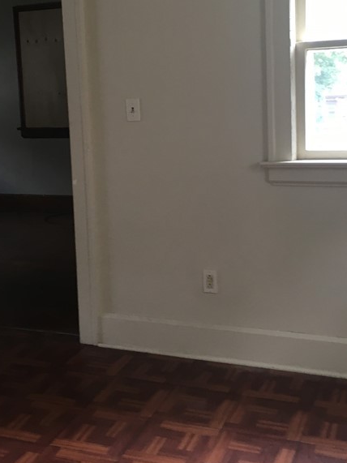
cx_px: 134
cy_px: 155
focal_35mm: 52
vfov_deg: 36.5
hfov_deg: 27.9
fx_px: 695
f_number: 2.2
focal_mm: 4.15
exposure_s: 1/30
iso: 64
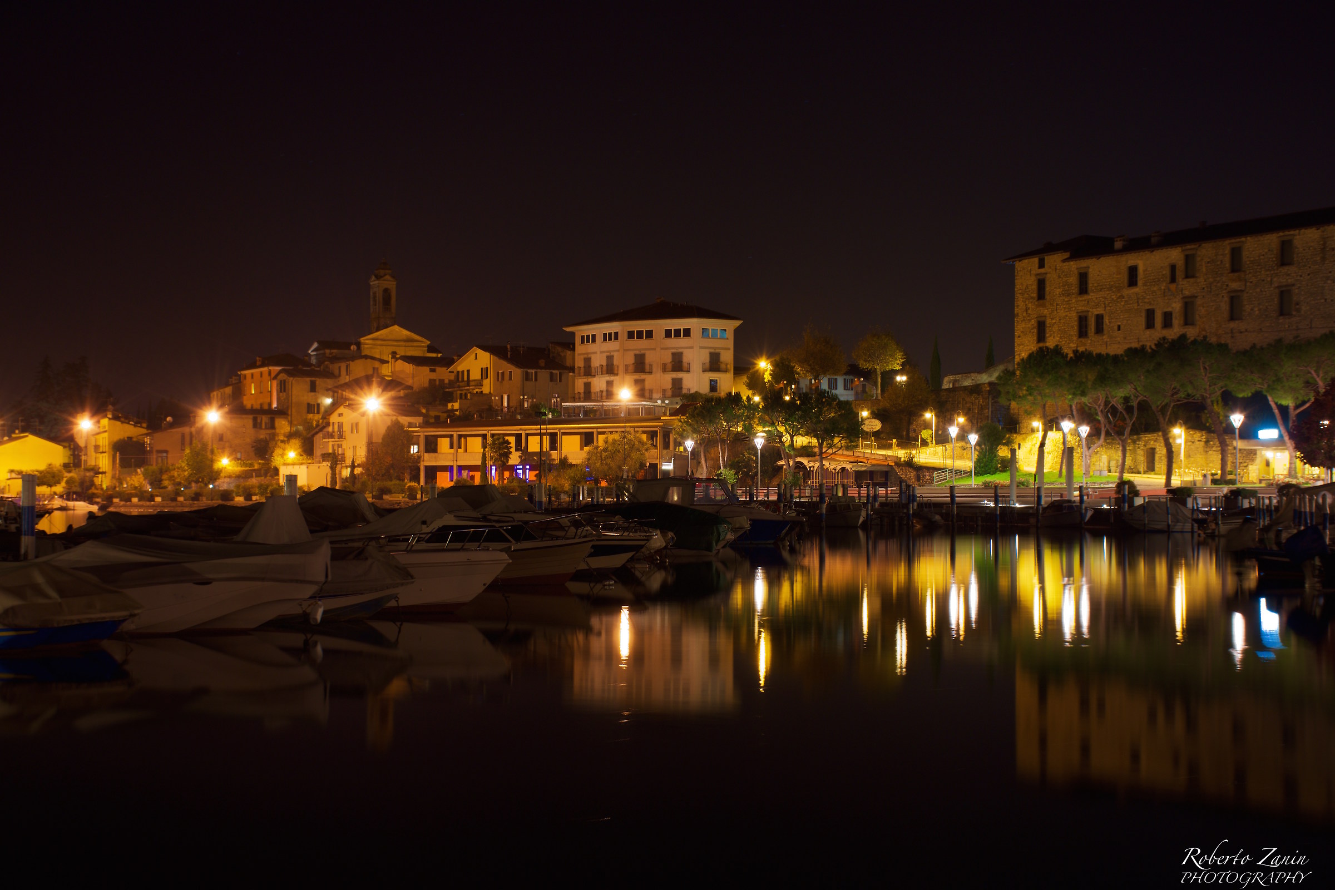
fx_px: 1947
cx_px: 668
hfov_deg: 37.9
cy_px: 445
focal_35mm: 52
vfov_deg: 25.8
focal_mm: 35
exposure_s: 30
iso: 100
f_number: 9
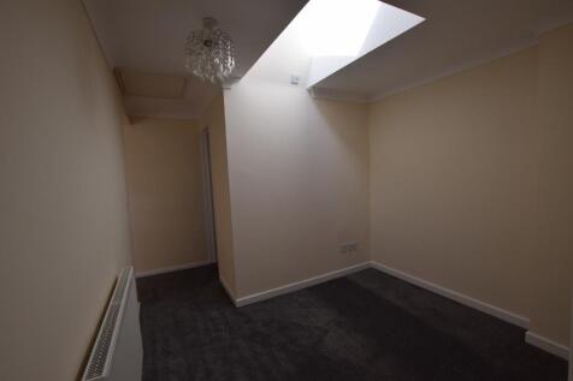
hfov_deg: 100.4
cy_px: 190
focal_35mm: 15
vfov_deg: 77.3
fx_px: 239
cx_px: 286
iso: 400
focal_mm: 10
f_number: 8
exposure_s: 1/250
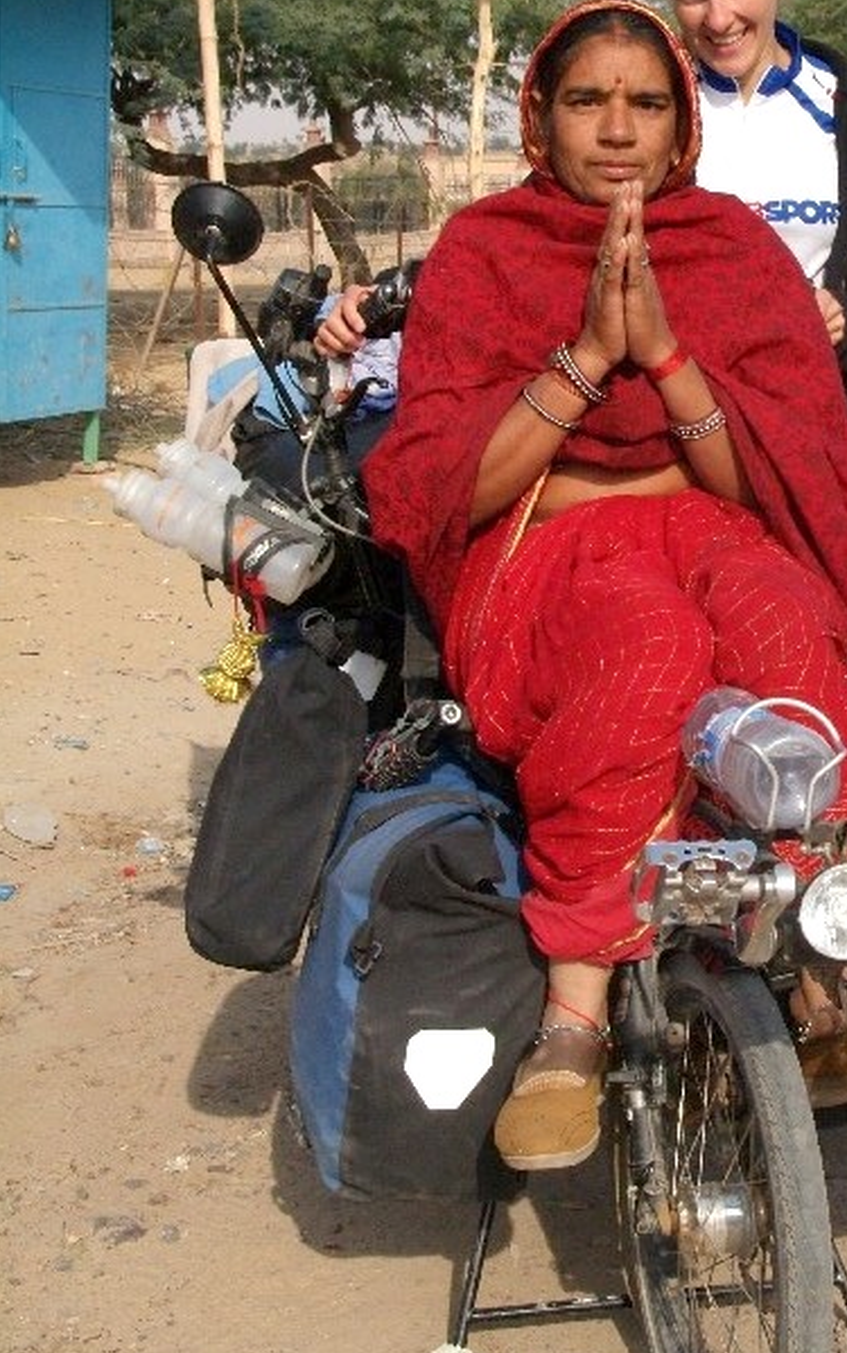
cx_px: 595
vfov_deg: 32.0
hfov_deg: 20.2
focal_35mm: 64
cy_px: 621
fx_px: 2361
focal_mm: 31
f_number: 13
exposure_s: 1/750
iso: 1600
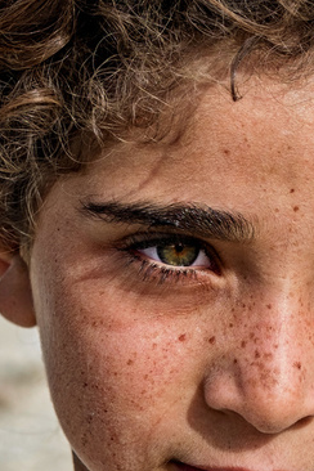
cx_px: 253
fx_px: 3114
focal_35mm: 238
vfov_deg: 8.6
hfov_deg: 5.8
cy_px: 408
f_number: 7.1
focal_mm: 57.8
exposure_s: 1/350
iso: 200
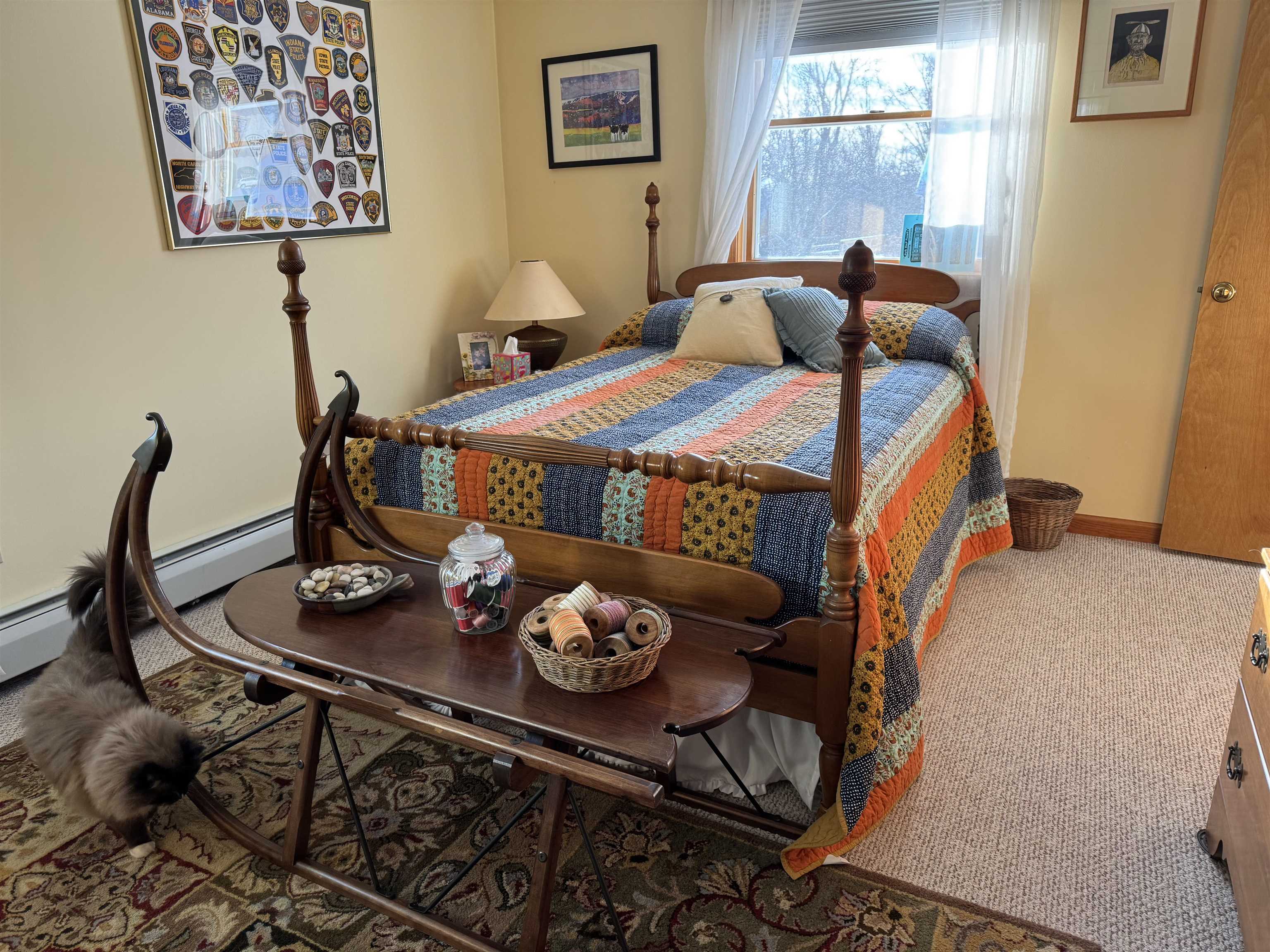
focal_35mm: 24
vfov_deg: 56.8
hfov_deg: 71.6
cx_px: 635
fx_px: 881
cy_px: 476
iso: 125
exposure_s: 1/121
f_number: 1.78
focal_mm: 6.76
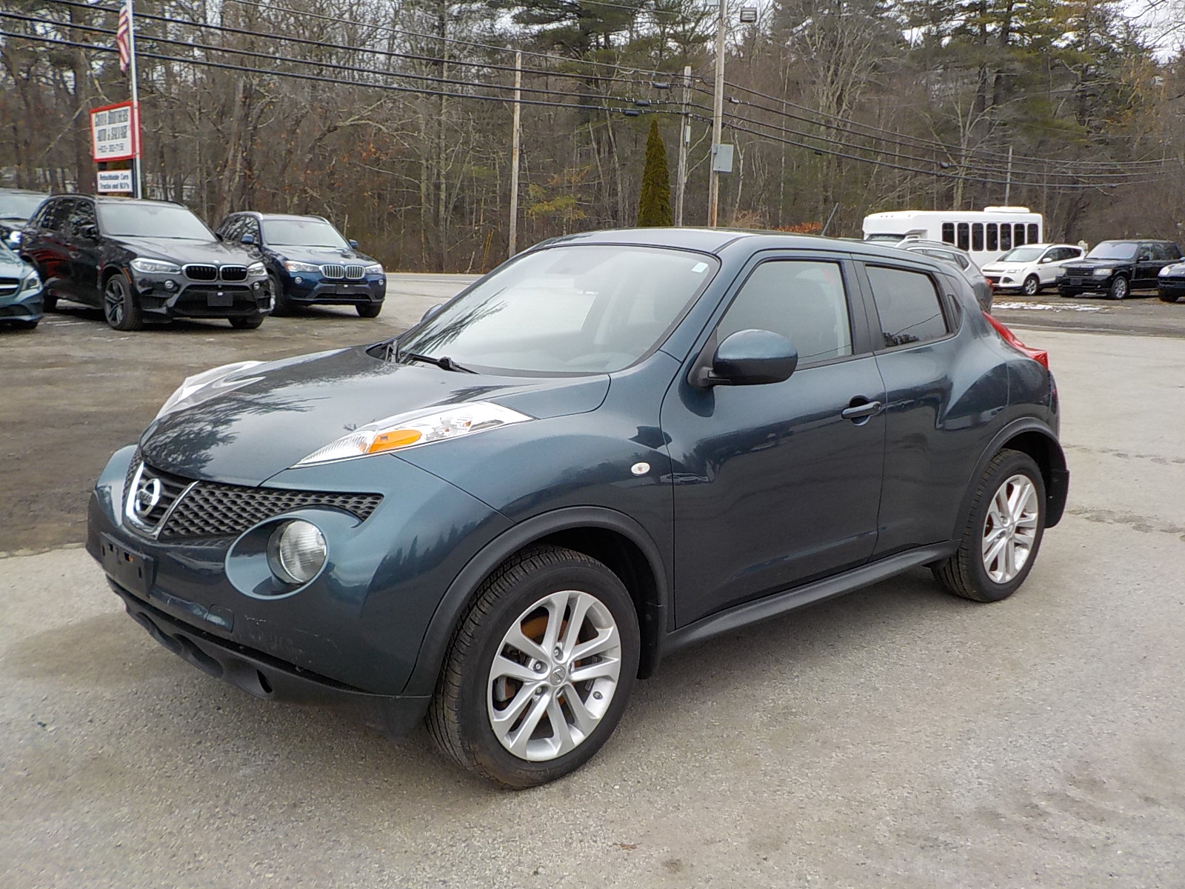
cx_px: 592
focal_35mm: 30
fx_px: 1027
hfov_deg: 60.0
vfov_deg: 46.8
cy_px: 444
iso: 125
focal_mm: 4.1
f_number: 3.3
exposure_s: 1/200
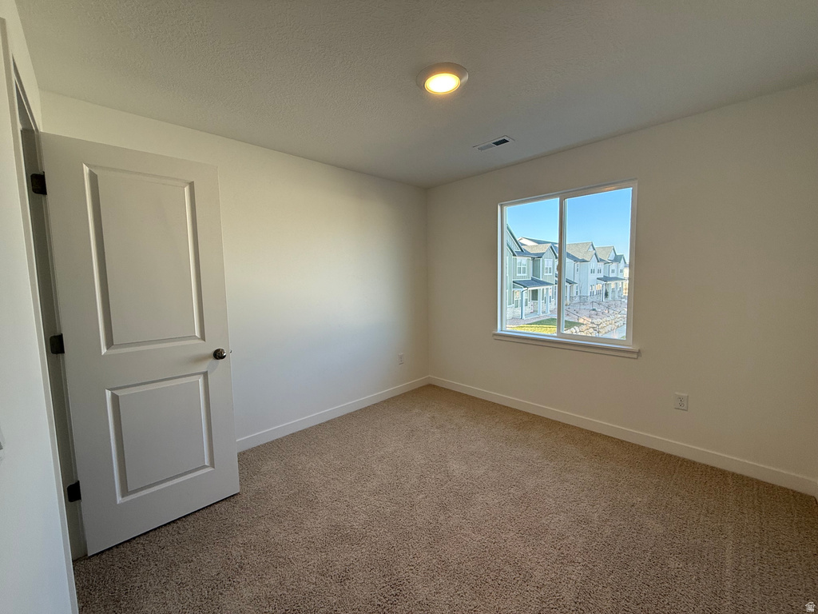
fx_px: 331
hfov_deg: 102.1
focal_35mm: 14
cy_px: 307
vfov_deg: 85.7
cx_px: 409
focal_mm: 2.22
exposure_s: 1/141
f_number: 2.2
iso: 64
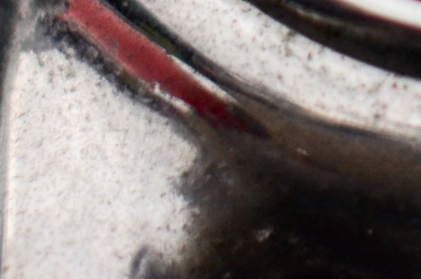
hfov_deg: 3.8
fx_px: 6245
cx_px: 547
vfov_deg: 2.5
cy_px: -558
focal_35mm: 535
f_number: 2
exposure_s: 1/3200
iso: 320
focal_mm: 50
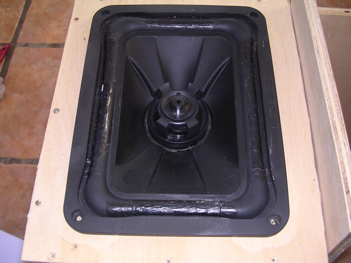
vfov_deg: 37.7
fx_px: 385
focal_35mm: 38
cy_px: 132
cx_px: 176
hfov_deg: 49.0
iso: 100
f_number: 2.8
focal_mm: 5.8
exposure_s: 1/60.1
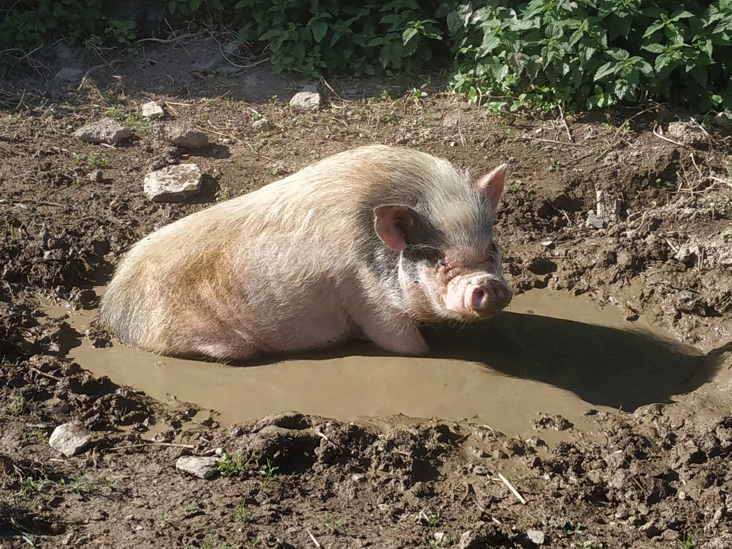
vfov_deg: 56.8
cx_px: 366
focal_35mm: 24
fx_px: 508
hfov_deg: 71.6
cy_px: 274
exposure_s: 1/1074
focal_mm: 3.94
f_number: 1.9
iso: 100
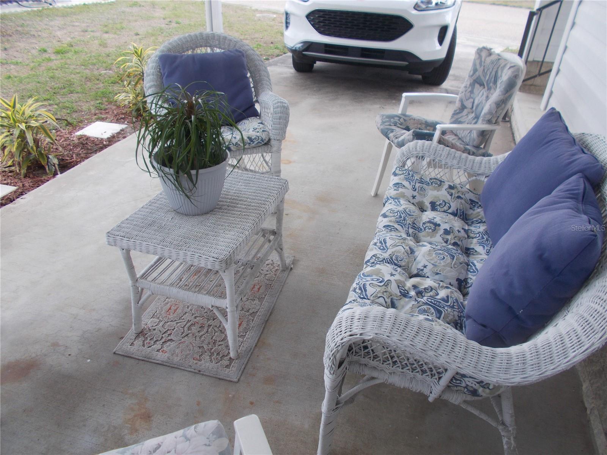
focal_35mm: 26
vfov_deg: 53.1
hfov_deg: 67.3
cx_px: 304
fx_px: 456
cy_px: 228
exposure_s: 1/250
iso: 80
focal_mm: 4.6
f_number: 3.2
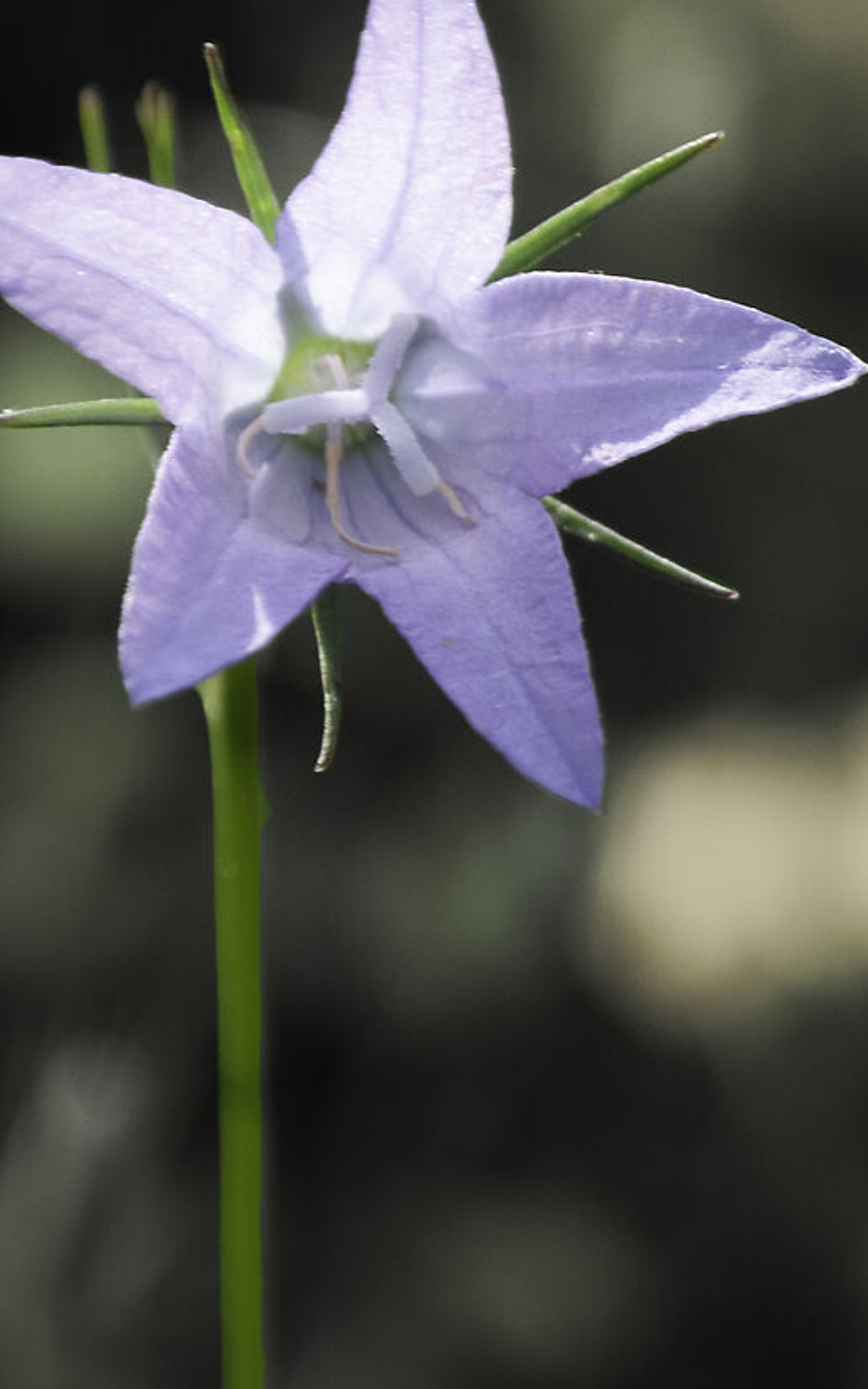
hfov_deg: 5.3
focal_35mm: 245
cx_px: 1663
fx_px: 9293
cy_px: 458
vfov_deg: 8.5
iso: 200
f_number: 8
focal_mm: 55
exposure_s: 1/320
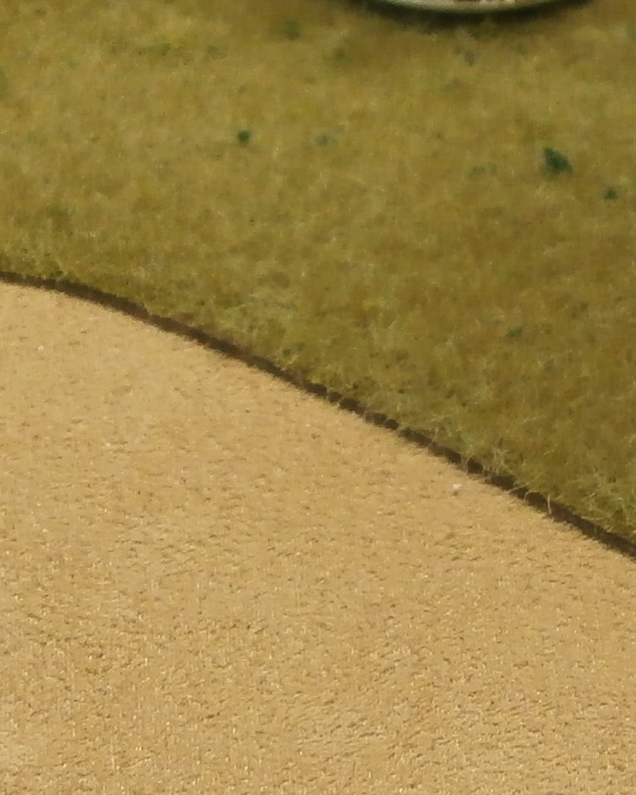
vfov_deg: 10.3
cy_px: 147
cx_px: 587
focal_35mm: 186
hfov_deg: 8.3
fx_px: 4378
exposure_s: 1/40
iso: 200
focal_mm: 8.3
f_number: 3.4
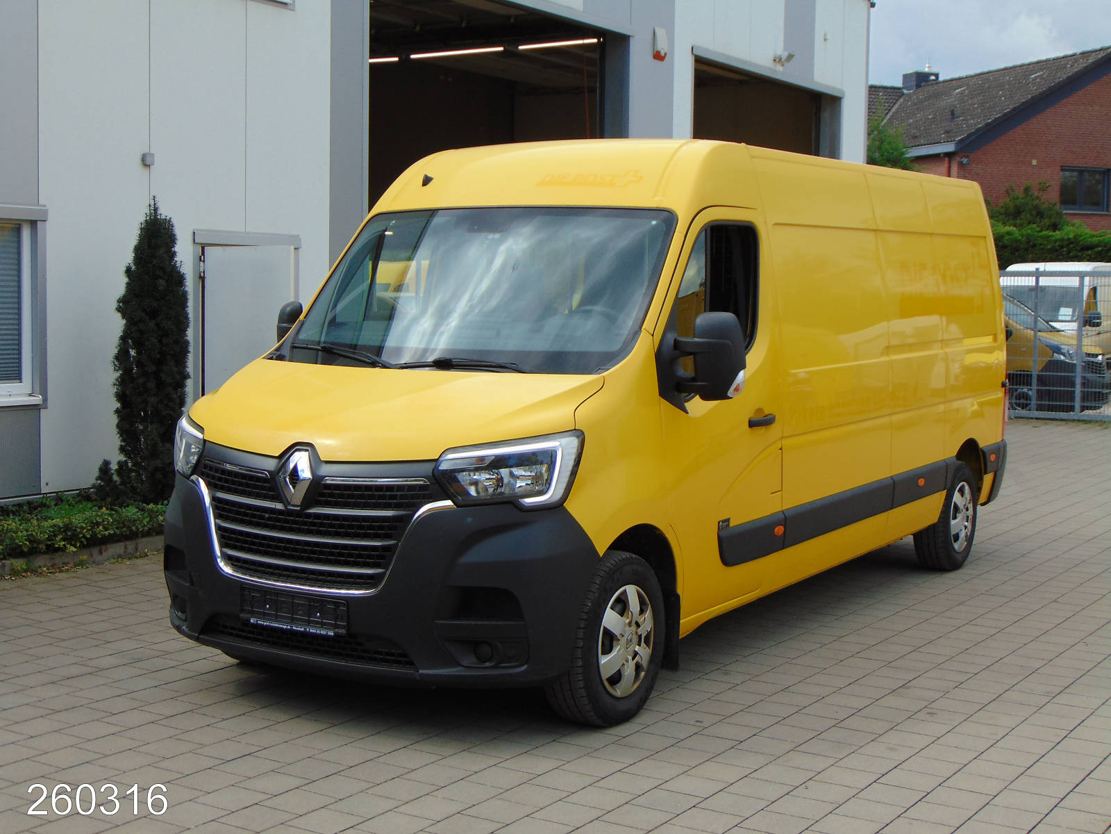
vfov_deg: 29.1
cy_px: 417
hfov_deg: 38.2
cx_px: 556
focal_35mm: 50
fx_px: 1605
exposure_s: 1/640
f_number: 3.5
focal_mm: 9
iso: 80
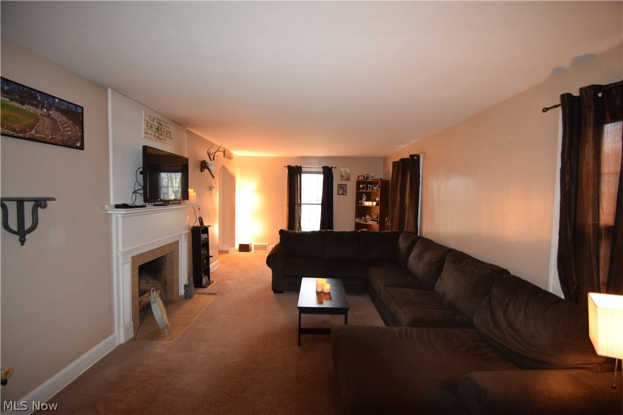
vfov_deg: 77.3
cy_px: 208
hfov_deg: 100.4
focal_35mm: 15
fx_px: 260
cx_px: 312
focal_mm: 10
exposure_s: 1/60
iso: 3200
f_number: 3.5
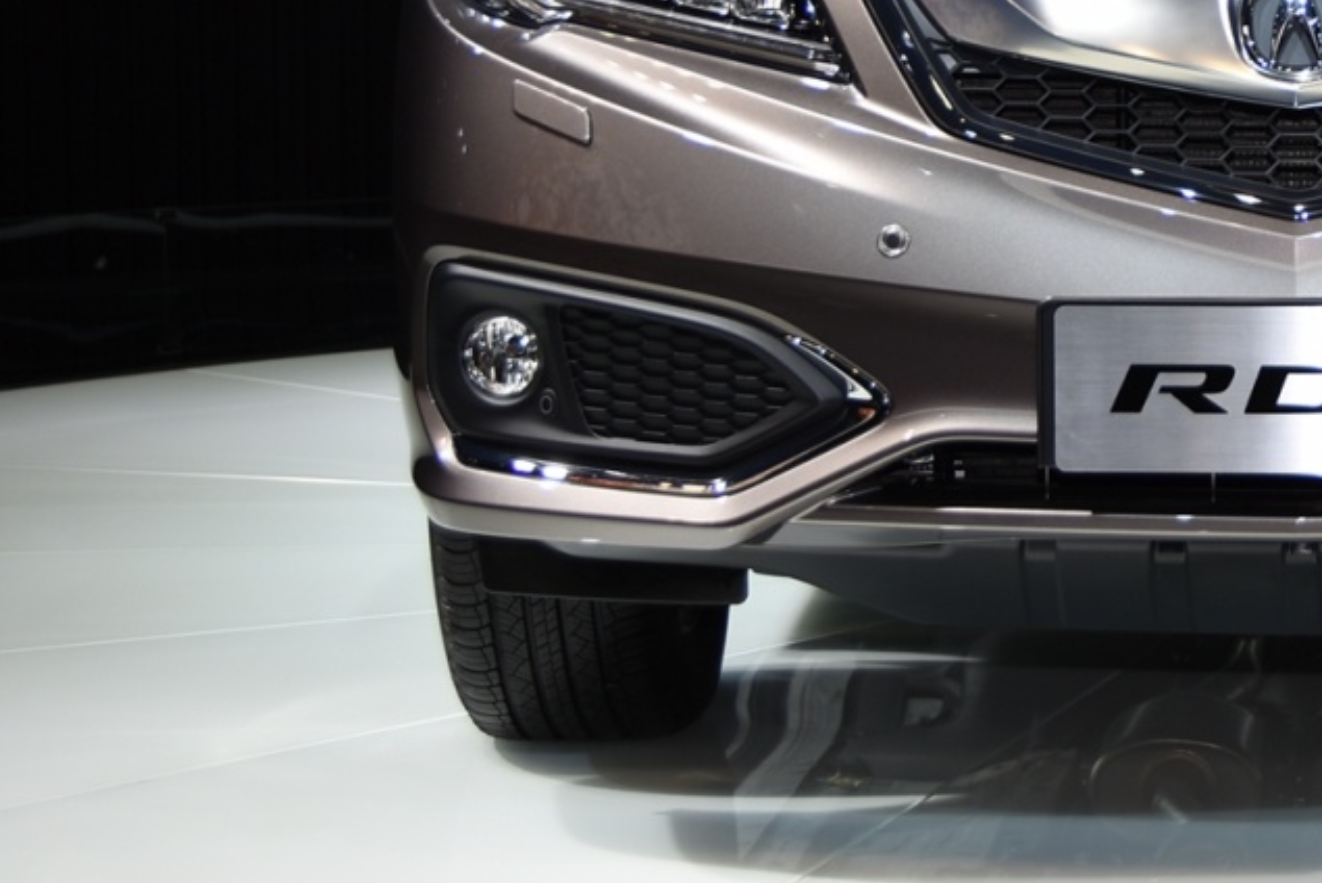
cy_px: 57
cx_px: 1280
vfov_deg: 10.6
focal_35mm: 129
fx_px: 4739
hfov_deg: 15.6
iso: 110
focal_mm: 40
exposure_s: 1/80
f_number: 4.5
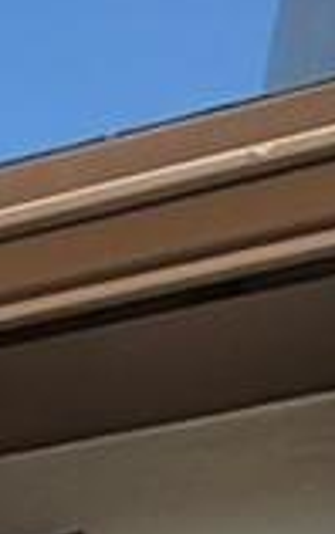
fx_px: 2187
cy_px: 1463
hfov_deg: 4.3
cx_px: -2061
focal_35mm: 150
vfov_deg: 10.8
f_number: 2.2
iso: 25
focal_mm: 2.22
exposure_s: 1/799
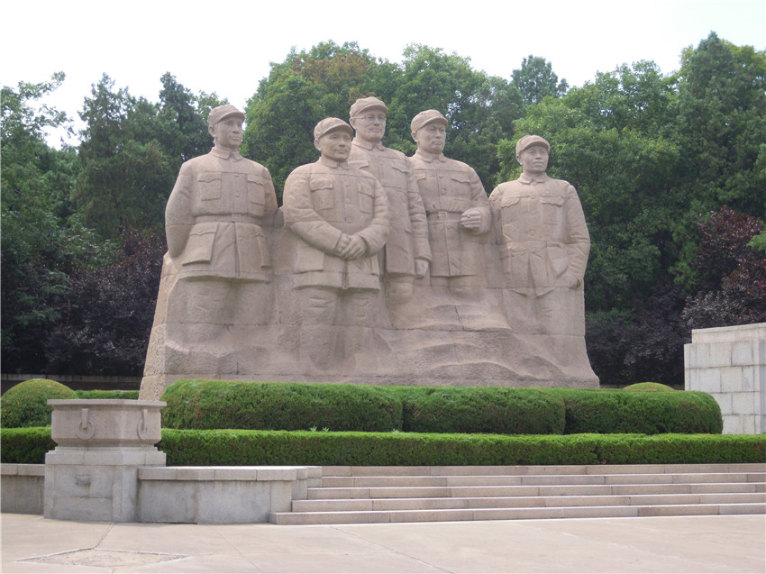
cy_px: 287
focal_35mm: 63
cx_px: 383
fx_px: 1394
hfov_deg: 30.7
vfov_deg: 23.3
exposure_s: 1/500
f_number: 4
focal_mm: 11.2
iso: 100
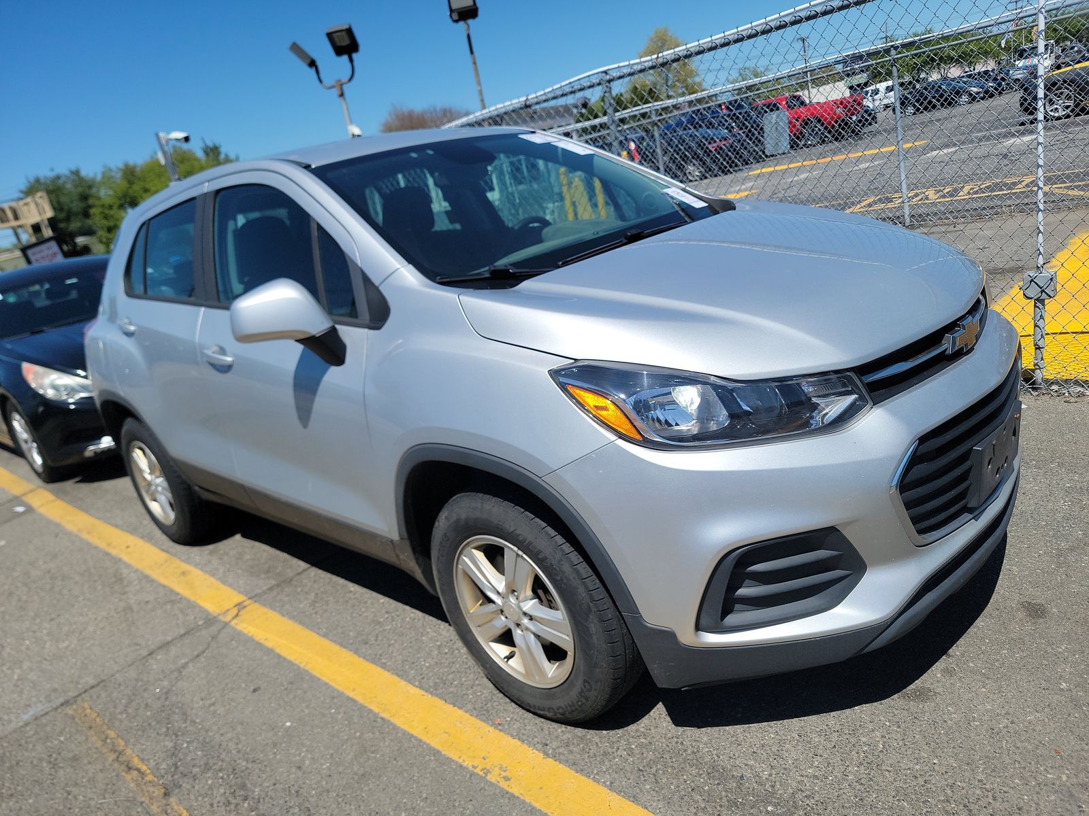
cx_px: 544
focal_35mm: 24
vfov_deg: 56.8
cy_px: 408
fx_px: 755
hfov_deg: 71.6
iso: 50
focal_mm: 6.7
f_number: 1.8
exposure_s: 1/1307
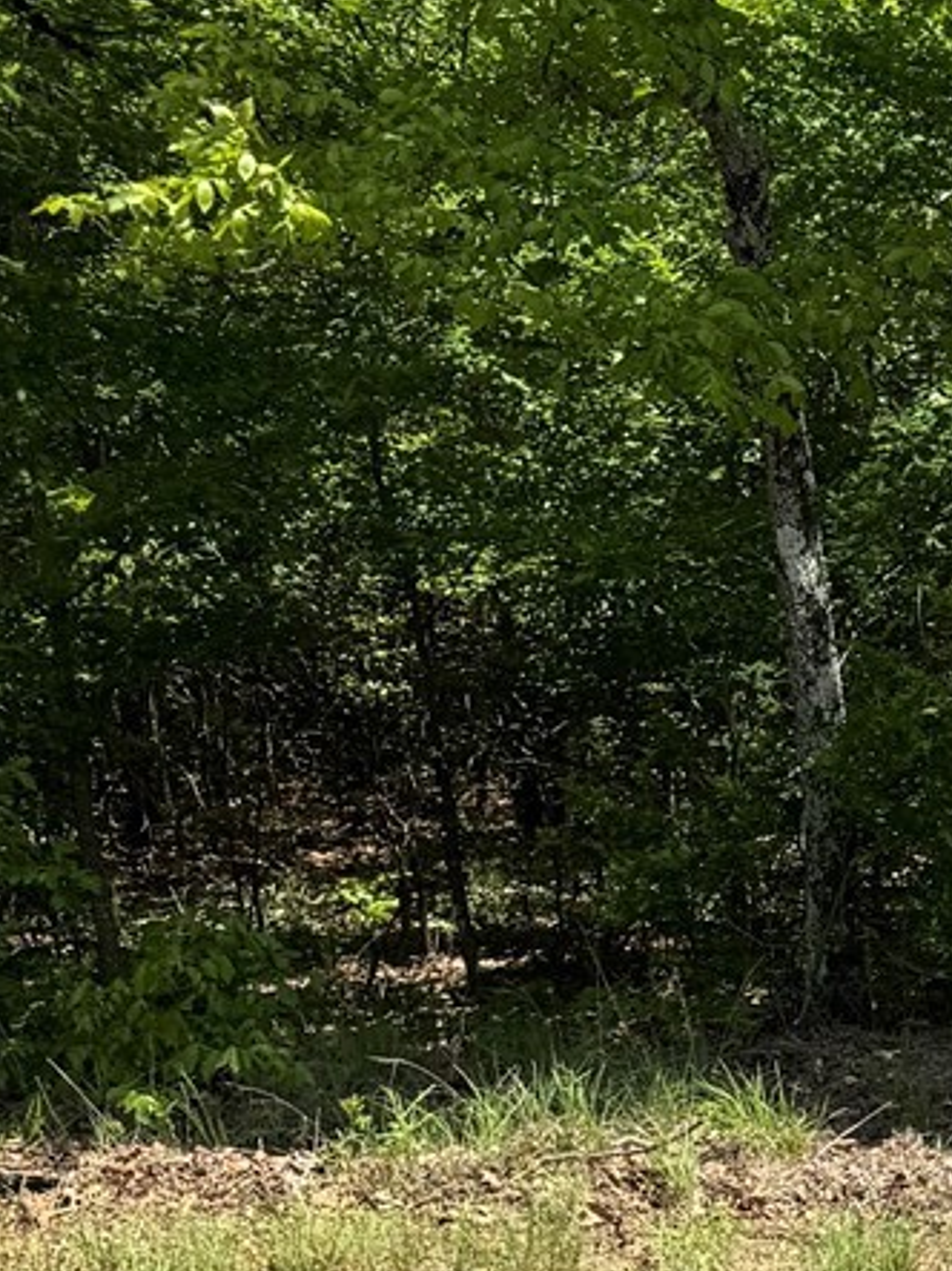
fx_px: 3815
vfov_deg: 18.7
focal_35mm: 104
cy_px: 990
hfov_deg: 12.5
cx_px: 1901
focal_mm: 6.76
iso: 80
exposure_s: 1/2415
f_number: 1.78
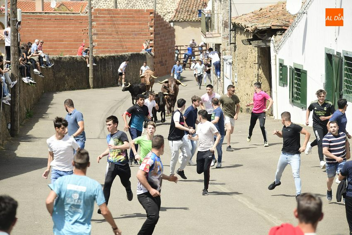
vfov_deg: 7.6
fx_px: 1760
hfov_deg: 11.4
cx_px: 176
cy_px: 118
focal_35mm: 180
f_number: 7.1
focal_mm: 180
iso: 250
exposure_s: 1/400
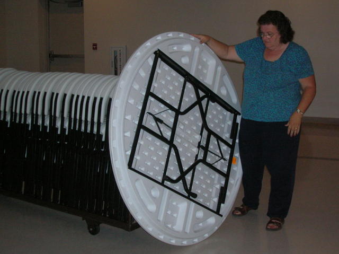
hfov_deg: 33.3
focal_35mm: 58
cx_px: 170
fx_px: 568
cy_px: 127
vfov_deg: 25.2
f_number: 3.5
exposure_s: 1/60.1
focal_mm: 9.7
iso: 200
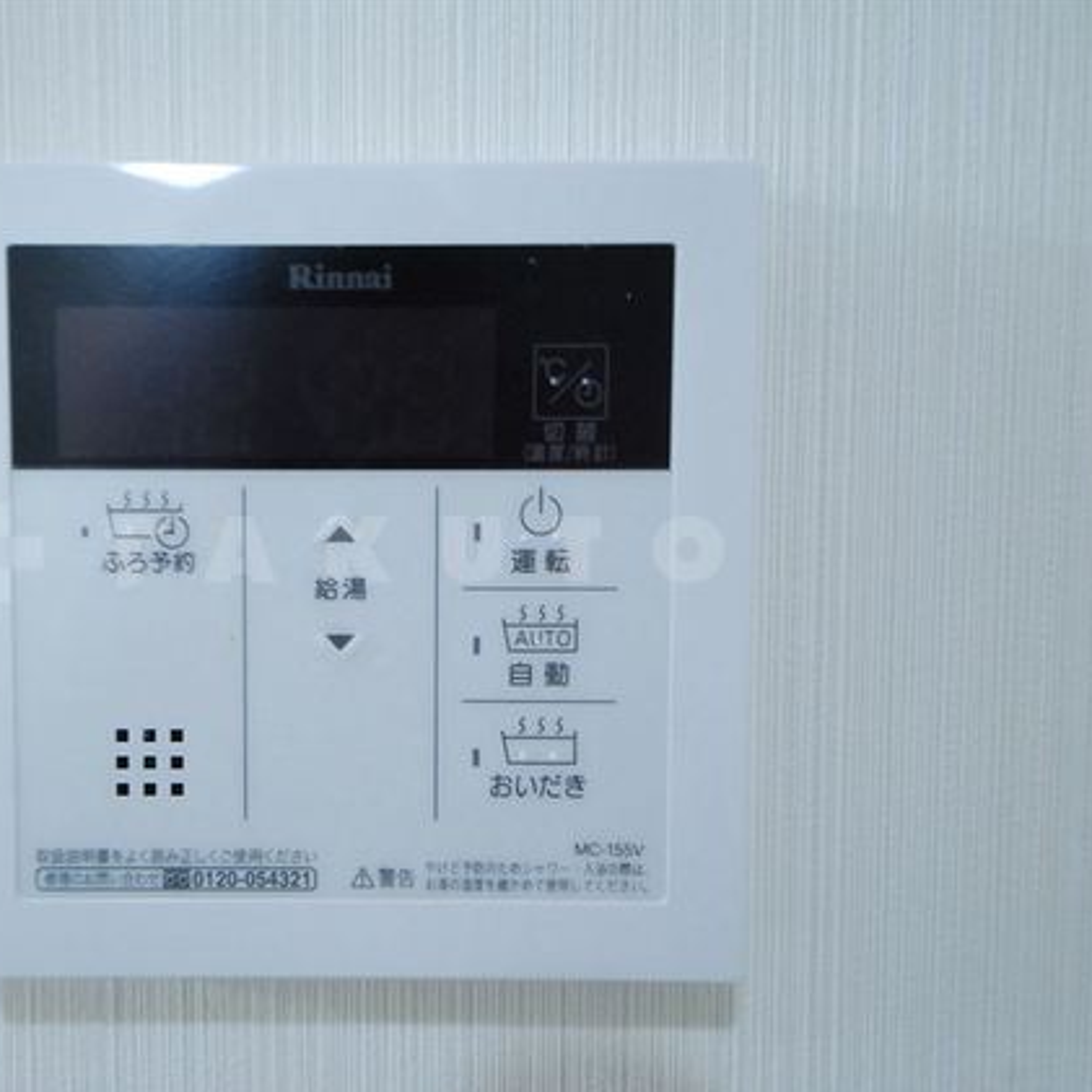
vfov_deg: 52.5
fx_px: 1106
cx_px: 335
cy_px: 552
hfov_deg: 51.2
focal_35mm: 31
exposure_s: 1/20
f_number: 5.6
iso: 1600
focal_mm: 16
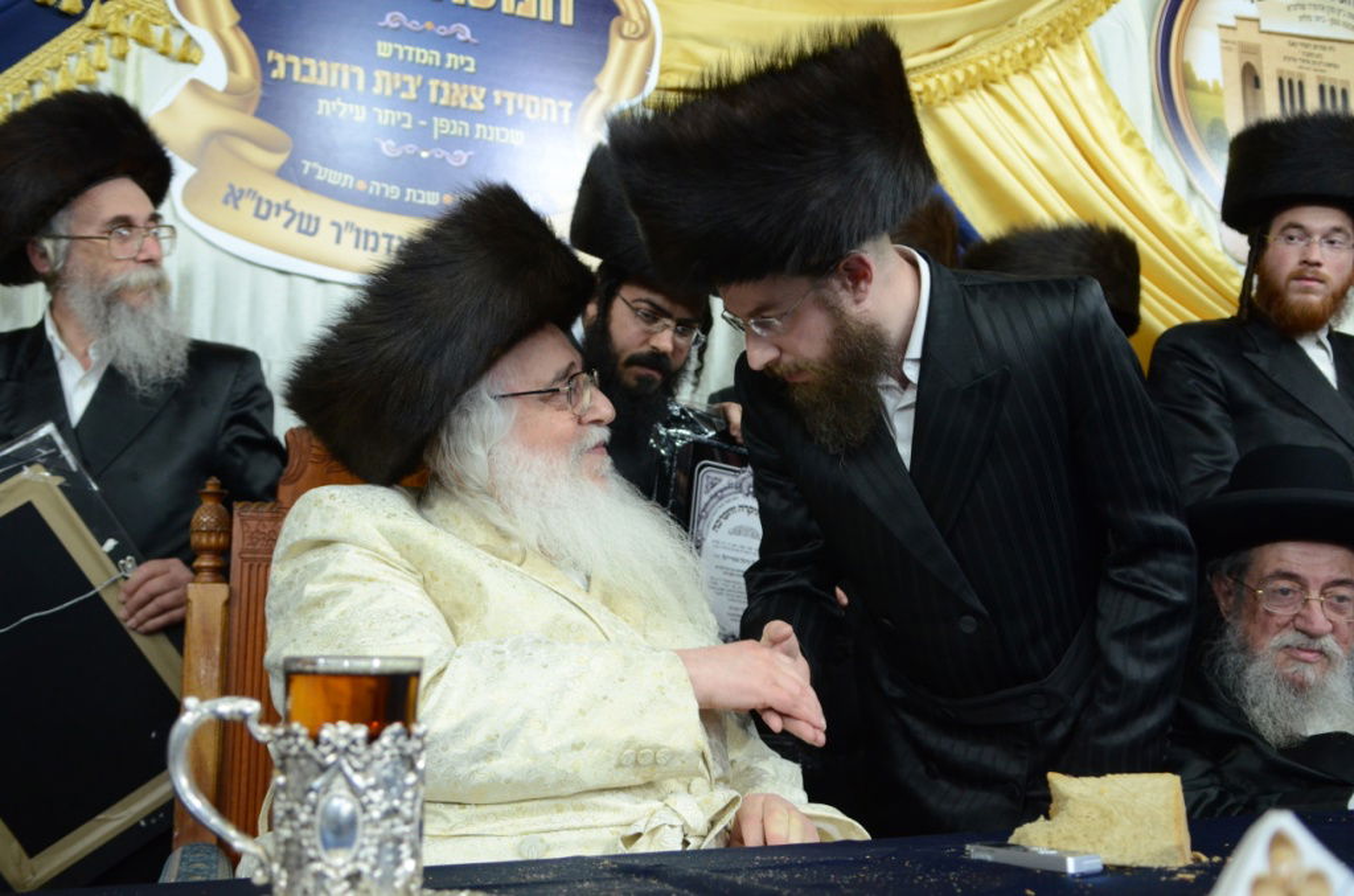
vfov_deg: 38.2
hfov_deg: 55.2
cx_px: 677
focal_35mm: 34
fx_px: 1295
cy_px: 448
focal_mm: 23
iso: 1600
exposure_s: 1/100
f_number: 3.2
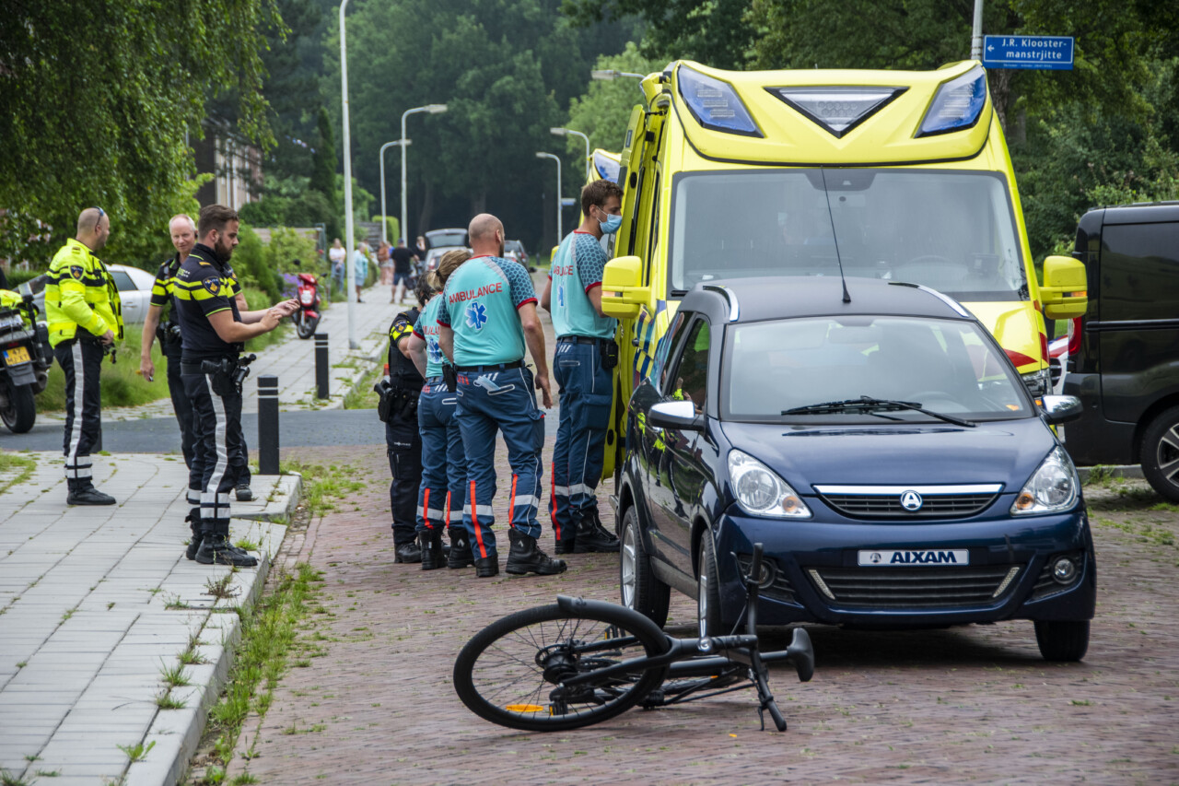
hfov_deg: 13.0
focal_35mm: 158
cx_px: 590
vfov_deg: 8.7
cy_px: 393
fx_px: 5157
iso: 320
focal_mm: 105
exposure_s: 1/640
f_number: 6.3
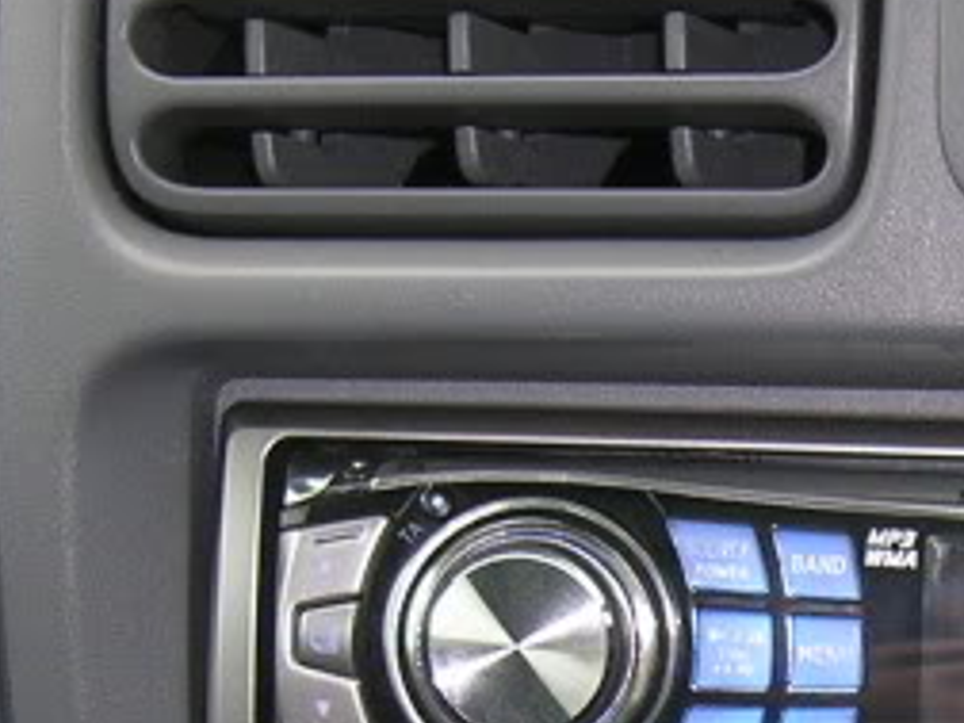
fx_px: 3843
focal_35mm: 138
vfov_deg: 10.6
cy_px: 765
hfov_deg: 14.2
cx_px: 876
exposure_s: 1/60.1
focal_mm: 5.7
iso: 50
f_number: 2.9
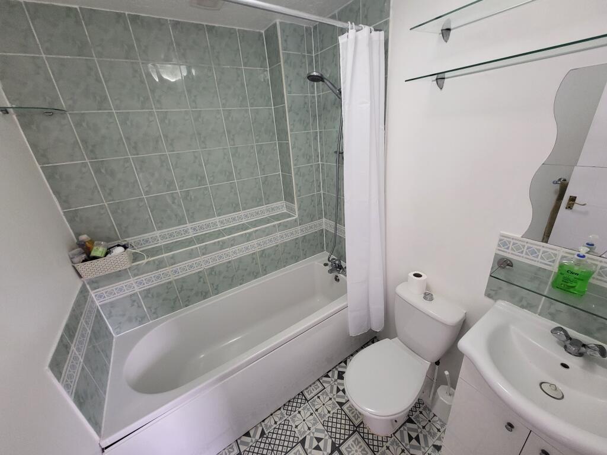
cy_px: 228
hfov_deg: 106.2
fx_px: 228
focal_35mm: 13
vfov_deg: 89.9
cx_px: 304
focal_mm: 1.74
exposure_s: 1/50
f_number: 2.2
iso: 250
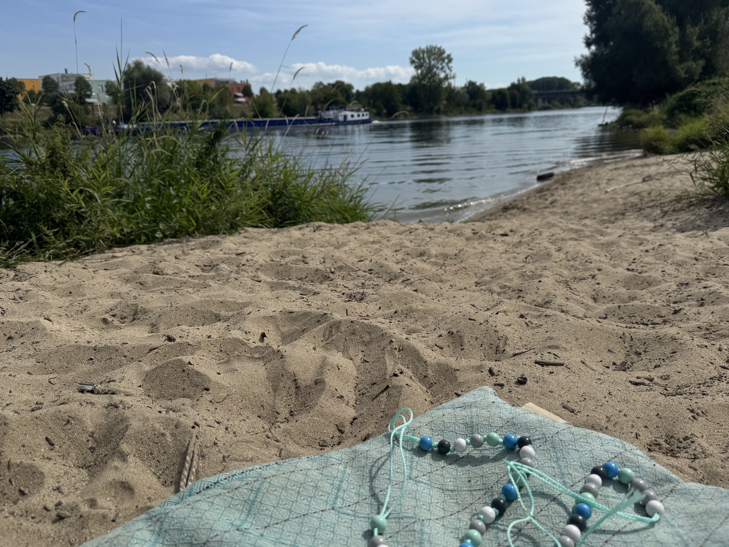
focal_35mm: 27
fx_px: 569
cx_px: 381
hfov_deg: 65.3
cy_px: 299
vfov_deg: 51.3
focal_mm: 6.76
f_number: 1.78
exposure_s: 1/7937
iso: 80
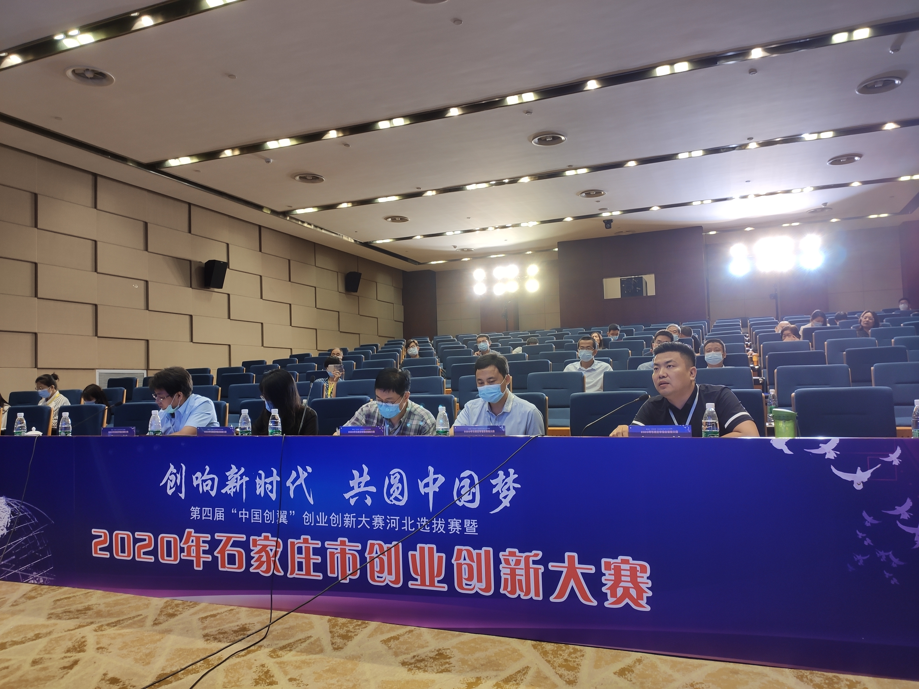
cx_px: 460
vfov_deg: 53.1
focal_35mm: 26
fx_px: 690
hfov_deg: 67.3
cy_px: 344
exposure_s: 1/33
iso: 176
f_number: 1.75
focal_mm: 4.77
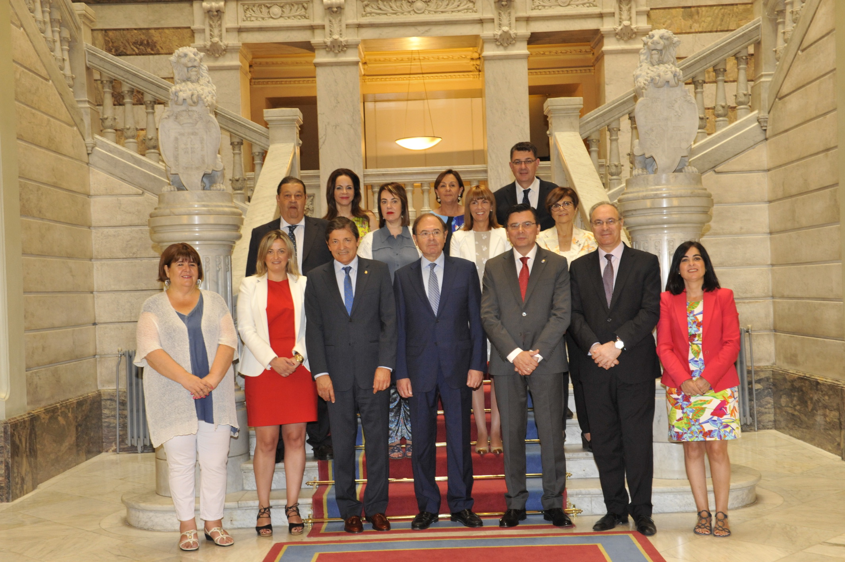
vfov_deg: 29.8
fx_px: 1056
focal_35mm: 45
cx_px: 422
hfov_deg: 43.6
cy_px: 281
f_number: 5.6
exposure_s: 1/60
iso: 3200
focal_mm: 45
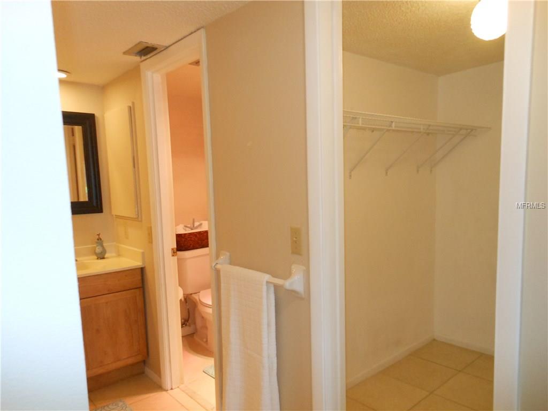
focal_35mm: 25
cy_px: 206
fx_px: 396
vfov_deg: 54.9
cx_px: 274
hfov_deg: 69.4
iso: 400
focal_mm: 4.5
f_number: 3.2
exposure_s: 1/30
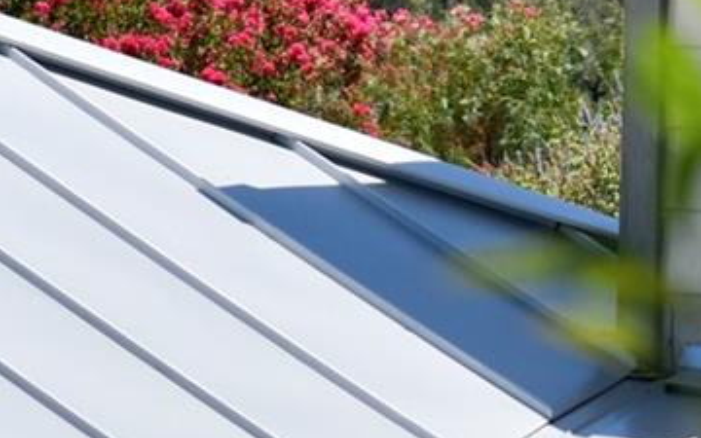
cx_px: 121
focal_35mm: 870
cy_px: -813
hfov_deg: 2.4
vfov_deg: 1.5
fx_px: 16621
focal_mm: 100
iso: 200
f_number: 7.1
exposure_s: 1/800
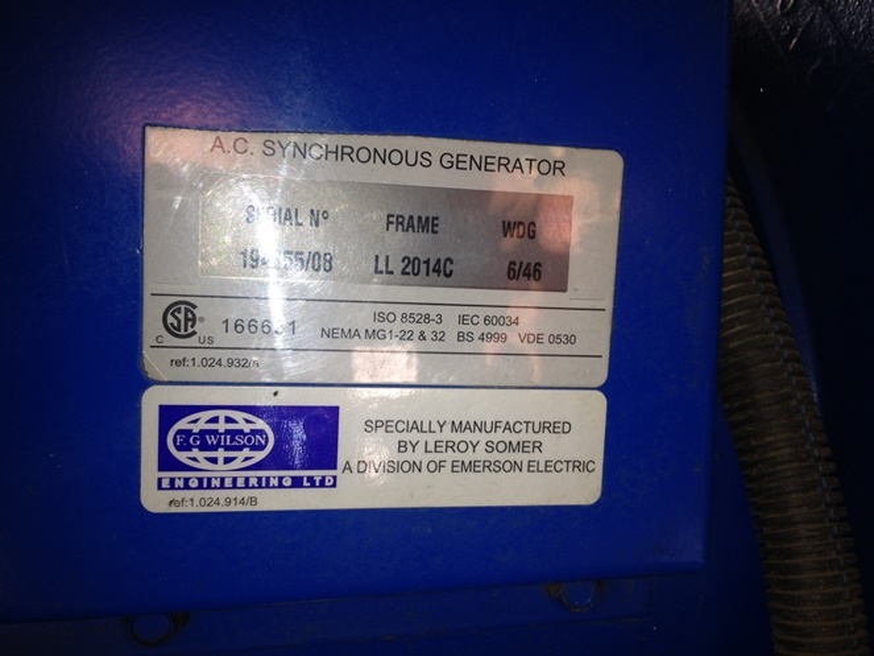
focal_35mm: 35
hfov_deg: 52.6
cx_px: 437
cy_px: 328
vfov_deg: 40.7
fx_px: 884
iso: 50
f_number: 2.4
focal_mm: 4.28
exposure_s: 1/118
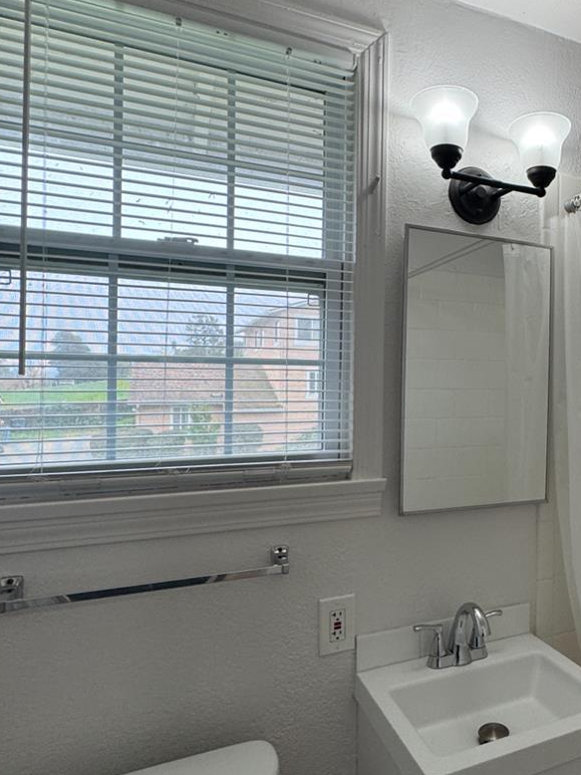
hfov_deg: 47.8
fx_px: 605
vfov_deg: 65.3
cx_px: 483
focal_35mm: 27
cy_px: 377
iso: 100
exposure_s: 1/120
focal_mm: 2.22
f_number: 2.2
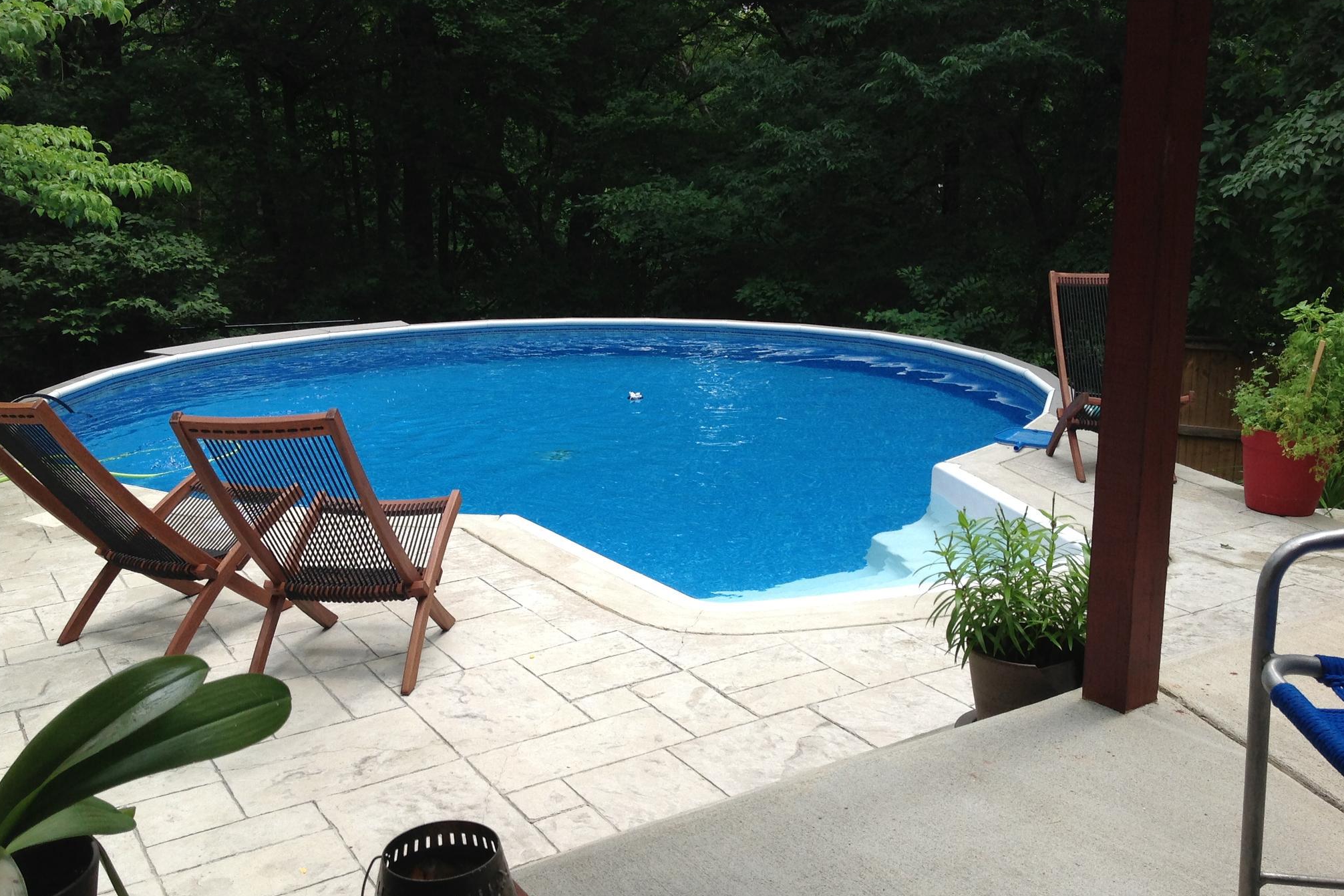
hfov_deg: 51.9
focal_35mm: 37
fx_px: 1381
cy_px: 449
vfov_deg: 35.9
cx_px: 667
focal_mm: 4.28
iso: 50
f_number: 2.4
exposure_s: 1/817
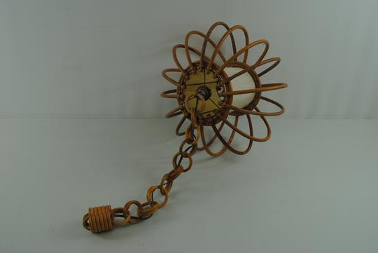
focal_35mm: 36
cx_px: 189
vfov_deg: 36.9
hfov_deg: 53.1
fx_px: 378
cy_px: 126
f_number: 5.6
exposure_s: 1/125
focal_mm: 24
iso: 200
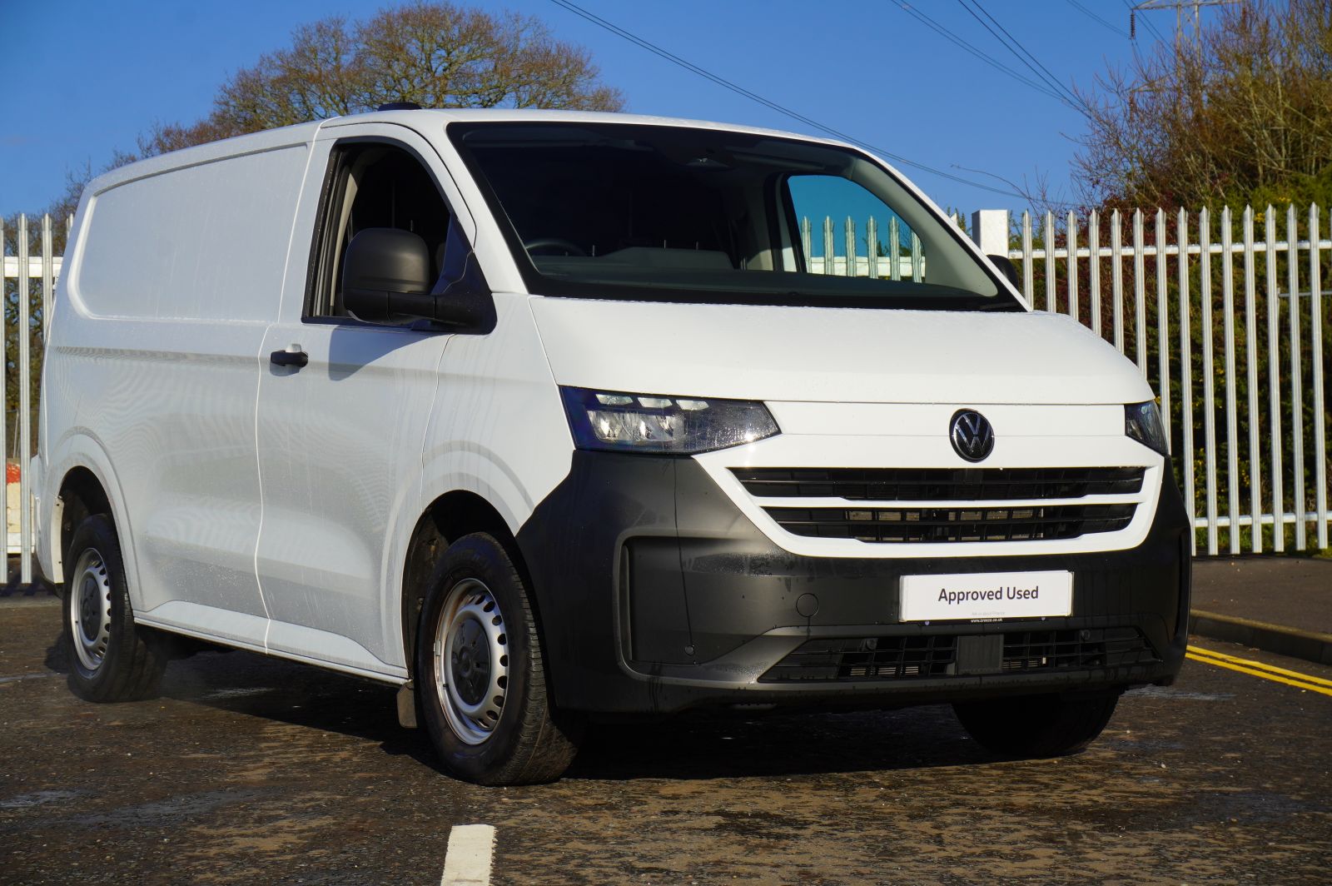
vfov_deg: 18.2
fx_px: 2773
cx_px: 666
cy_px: 443
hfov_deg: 27.0
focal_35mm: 75
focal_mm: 50
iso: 100
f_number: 11
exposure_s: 1/125
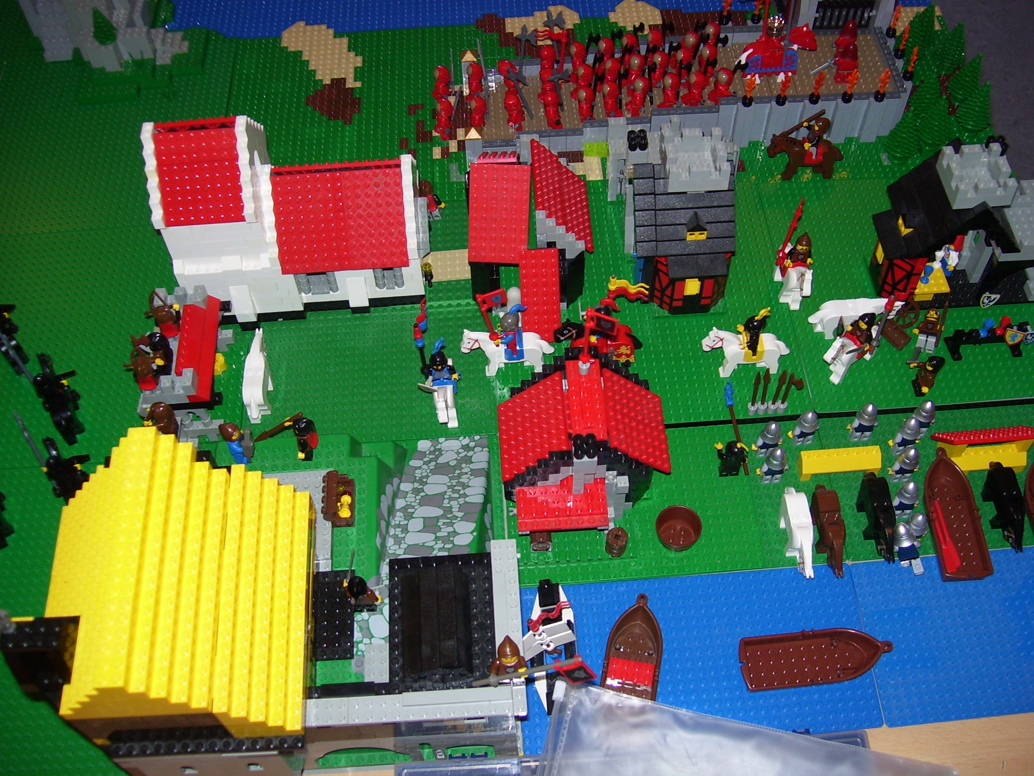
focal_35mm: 36
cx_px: 517
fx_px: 1075
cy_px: 388
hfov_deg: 51.4
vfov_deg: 39.7
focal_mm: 6
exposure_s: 1/60
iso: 80
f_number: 2.7
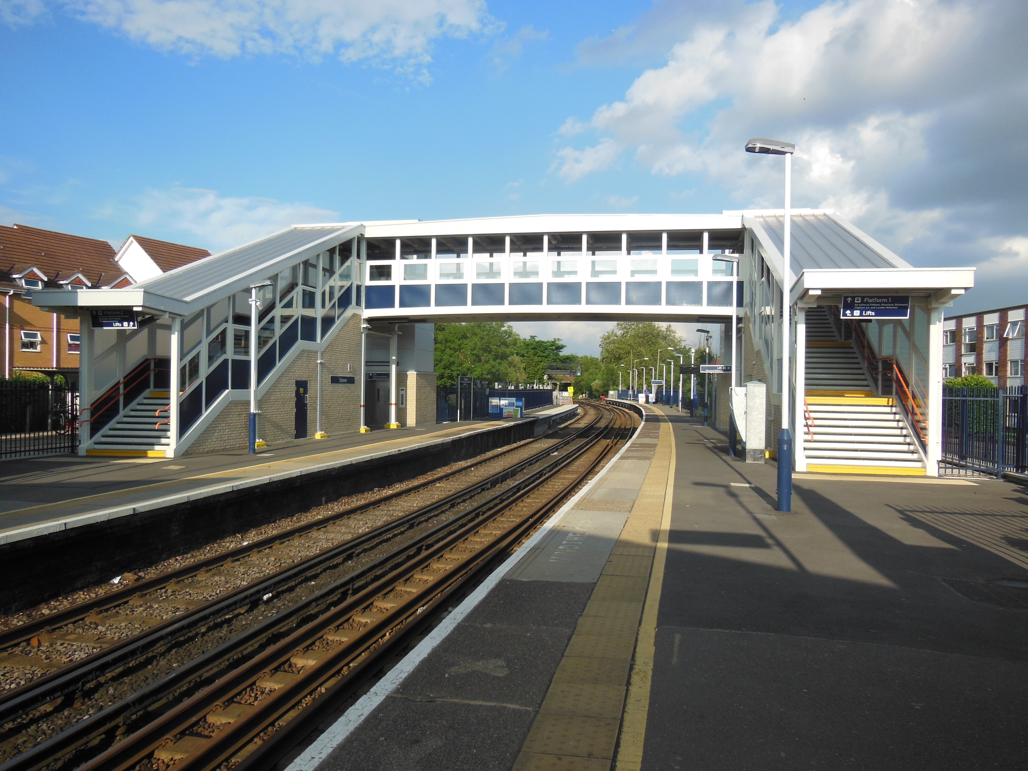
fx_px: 742
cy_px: 386
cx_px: 514
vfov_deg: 54.9
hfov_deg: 69.4
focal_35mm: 25
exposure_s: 1/800
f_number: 3.5
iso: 125
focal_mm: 4.5
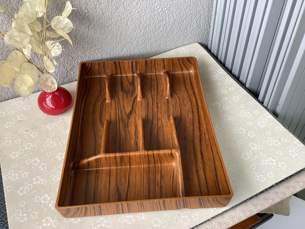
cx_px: 152
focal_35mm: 31
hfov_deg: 58.4
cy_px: 114
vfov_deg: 45.4
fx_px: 273
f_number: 2.4
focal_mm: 3.3
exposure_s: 1/60
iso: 100
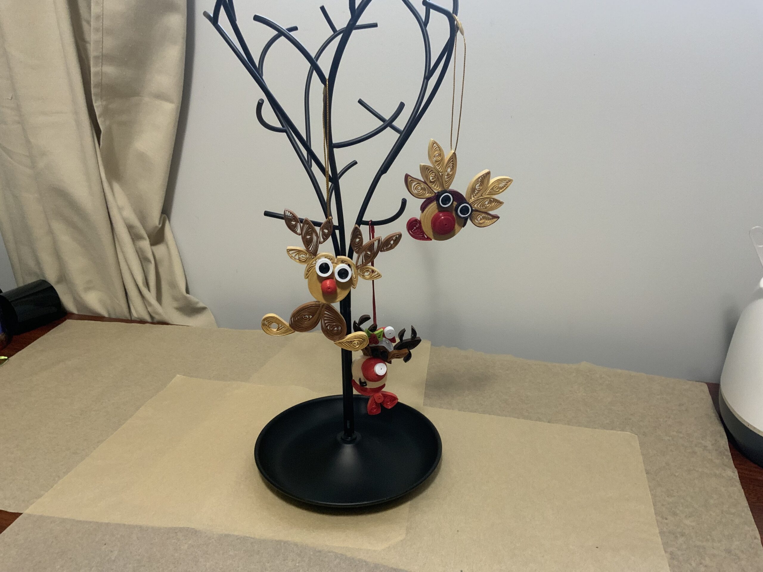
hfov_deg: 61.7
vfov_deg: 48.2
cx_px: 382
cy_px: 286
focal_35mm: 29
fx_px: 639
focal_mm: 3
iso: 160
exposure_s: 1/60
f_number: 1.8
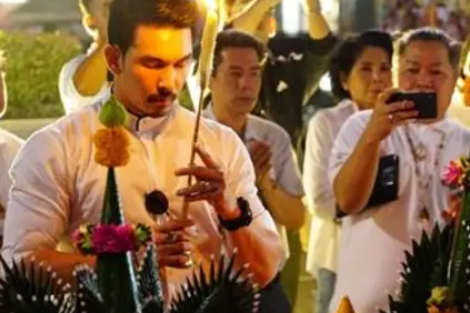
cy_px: 191
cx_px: 281
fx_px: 1997
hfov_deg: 13.4
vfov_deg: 9.0
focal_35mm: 153
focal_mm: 83
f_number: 4
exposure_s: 1/30
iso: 4000
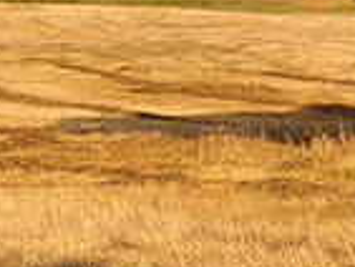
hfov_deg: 5.9
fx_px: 3387
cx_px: 544
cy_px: -504
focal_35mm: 330
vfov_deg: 4.4
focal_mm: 56
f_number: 8
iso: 100
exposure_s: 1/250
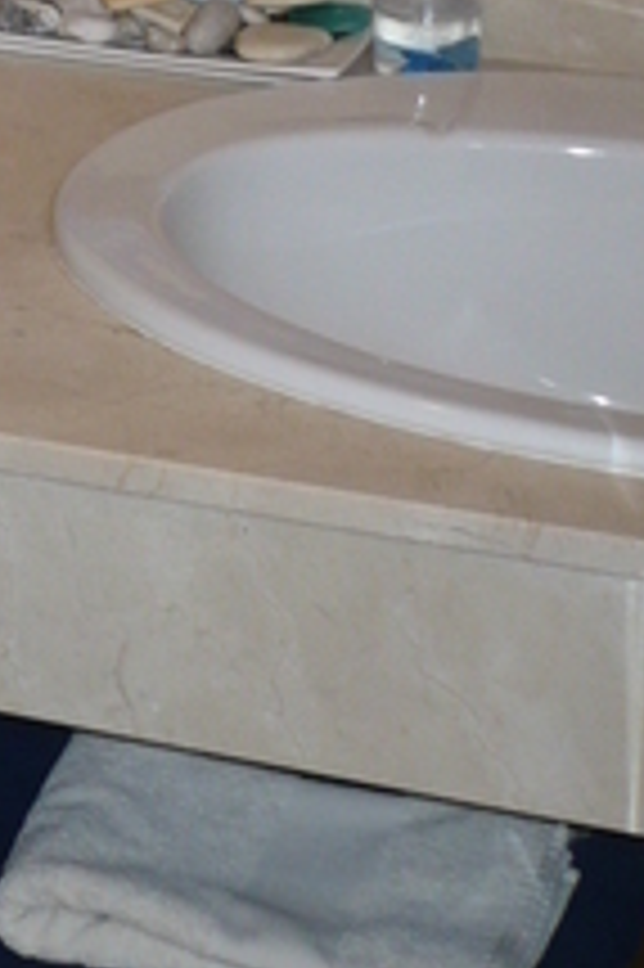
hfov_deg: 10.0
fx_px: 3494
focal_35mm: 130
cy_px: -455
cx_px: -464
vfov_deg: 14.7
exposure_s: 1/30
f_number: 2.8
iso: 100
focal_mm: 5.8
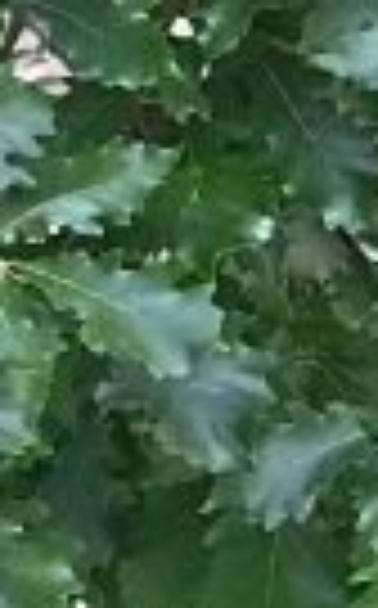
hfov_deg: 2.0
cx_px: 918
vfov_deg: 3.2
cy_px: 1347
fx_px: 10831
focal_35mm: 655
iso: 800
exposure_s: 1/800
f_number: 2.8
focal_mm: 70
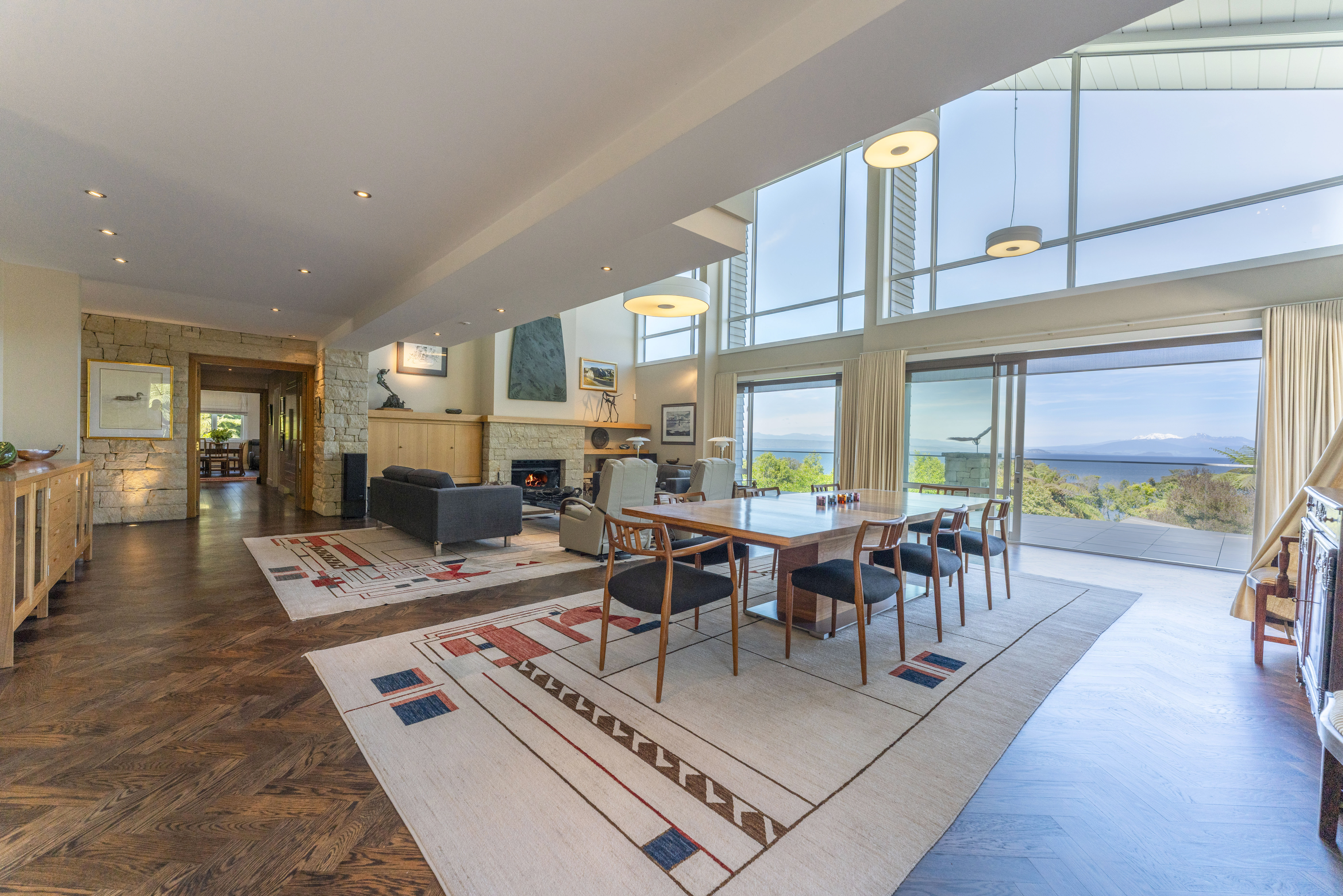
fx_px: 522
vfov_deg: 81.2
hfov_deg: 104.2
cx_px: 672
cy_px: 448
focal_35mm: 14
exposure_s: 1/1000
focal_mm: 14
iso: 640
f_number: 8
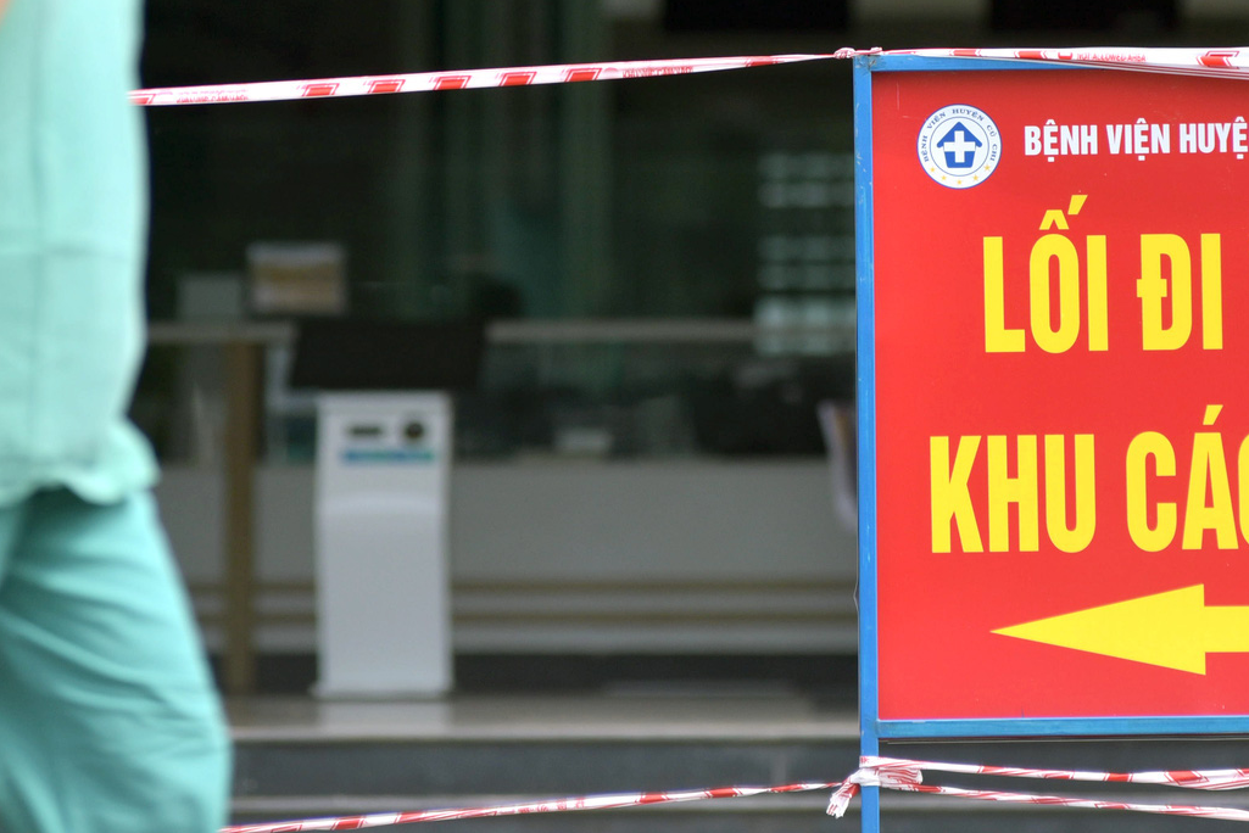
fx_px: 12527
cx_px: 826
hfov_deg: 5.7
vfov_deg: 3.8
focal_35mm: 361
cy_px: 99
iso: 320
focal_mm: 185
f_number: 5
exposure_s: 1/3200
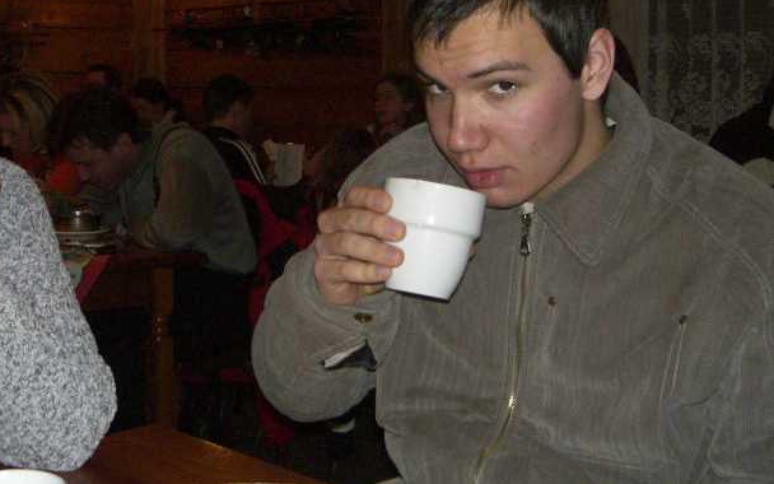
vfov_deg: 24.4
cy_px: 187
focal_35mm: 53
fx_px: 1118
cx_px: 274
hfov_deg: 37.9
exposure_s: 1/60
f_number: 3.1
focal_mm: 6.3
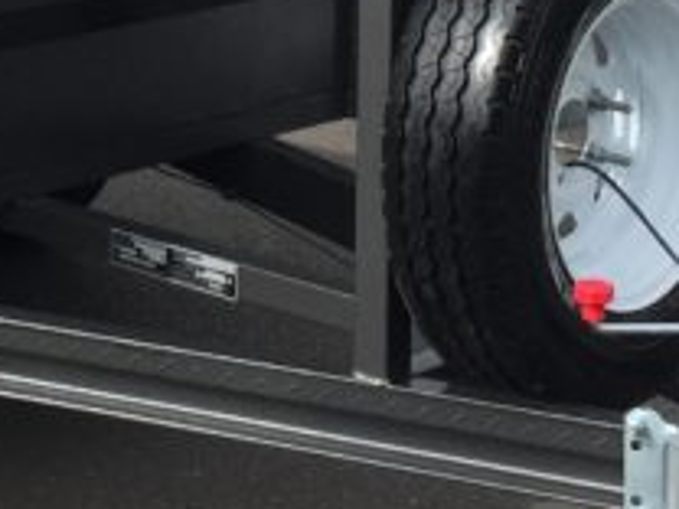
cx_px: -49
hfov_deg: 13.5
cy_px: -411
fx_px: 2805
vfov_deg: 9.8
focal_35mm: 143
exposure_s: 1/1883
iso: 32
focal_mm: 4.15
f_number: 2.2
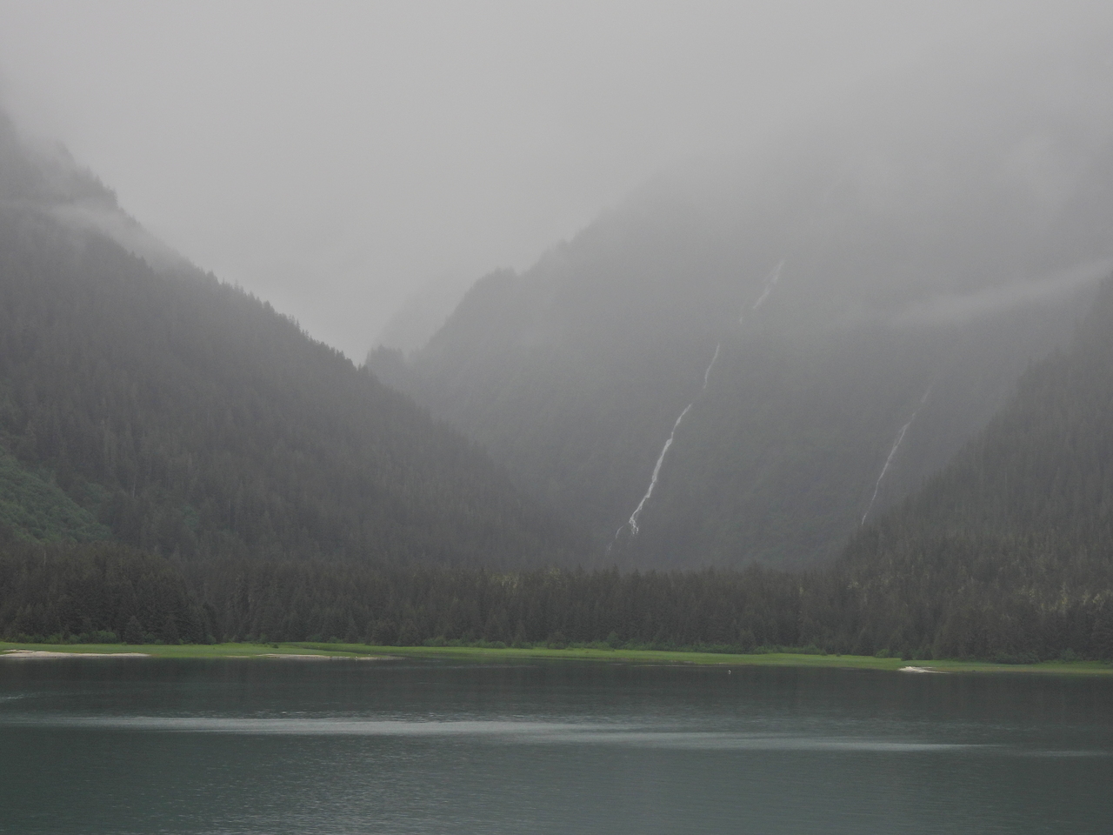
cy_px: 418
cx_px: 556
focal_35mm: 85
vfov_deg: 17.4
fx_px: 2733
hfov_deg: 23.0
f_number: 4
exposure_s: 1/800
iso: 100
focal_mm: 15.2
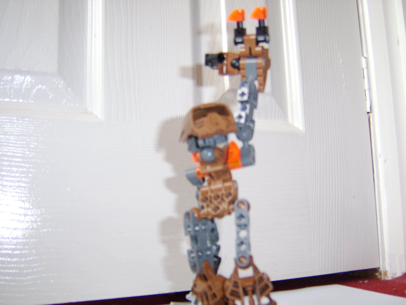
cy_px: 152
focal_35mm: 31
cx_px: 203
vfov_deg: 45.4
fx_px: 364
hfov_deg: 58.4
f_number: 2.7
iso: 71
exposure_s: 1/30
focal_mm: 8.13
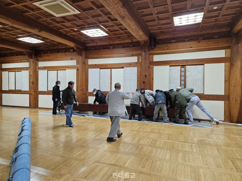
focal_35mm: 23
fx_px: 161
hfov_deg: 73.9
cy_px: 90
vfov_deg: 58.9
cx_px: 121
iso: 400
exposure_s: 1/120
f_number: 1.8
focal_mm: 5.4
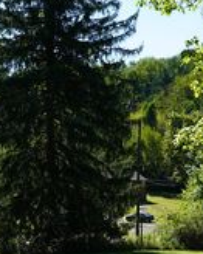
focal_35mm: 80
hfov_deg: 19.2
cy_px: 249
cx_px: 93
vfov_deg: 23.0
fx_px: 601
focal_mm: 28
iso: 100
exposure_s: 1/125
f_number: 8
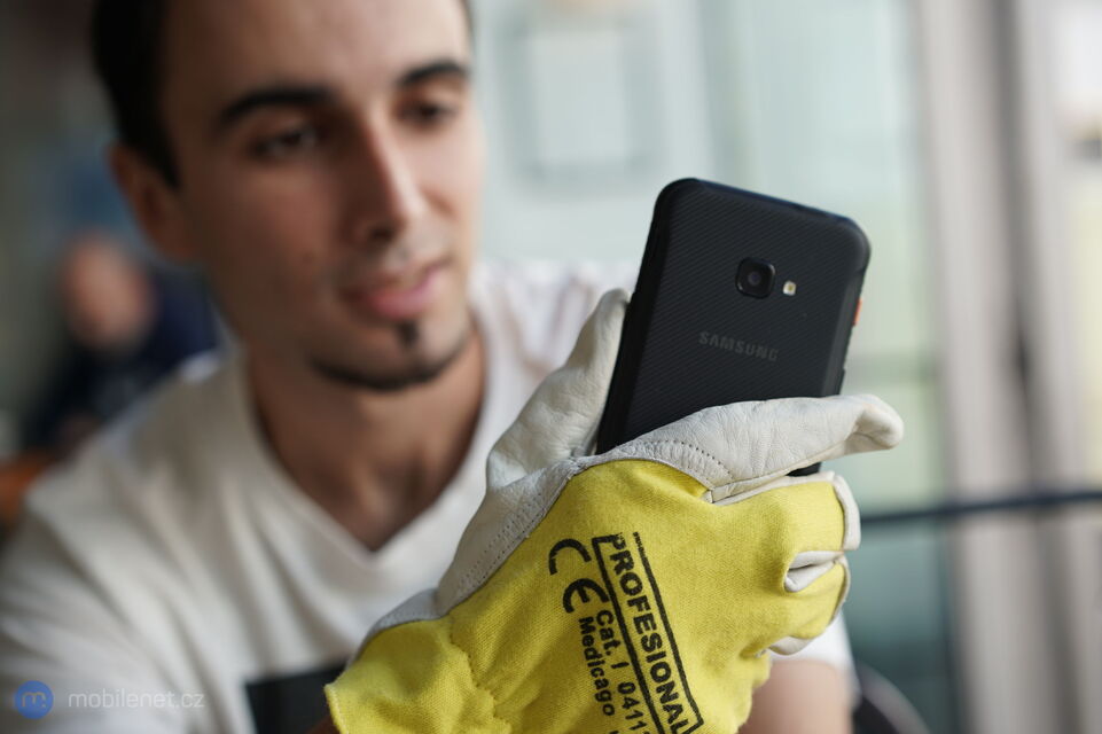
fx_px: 1683
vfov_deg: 24.6
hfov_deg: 36.3
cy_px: 367
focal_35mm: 55
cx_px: 551
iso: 100
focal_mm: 55
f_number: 3.2
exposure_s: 1/125
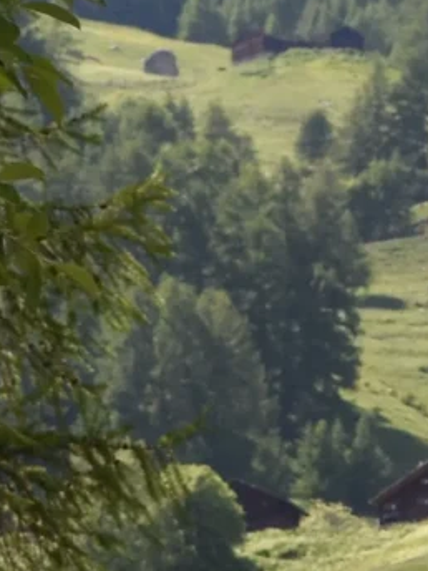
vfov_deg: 3.8
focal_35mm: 515
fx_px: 8490
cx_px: 1148
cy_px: 1231
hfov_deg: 2.9
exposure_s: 1/250
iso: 200
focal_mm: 48
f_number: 8
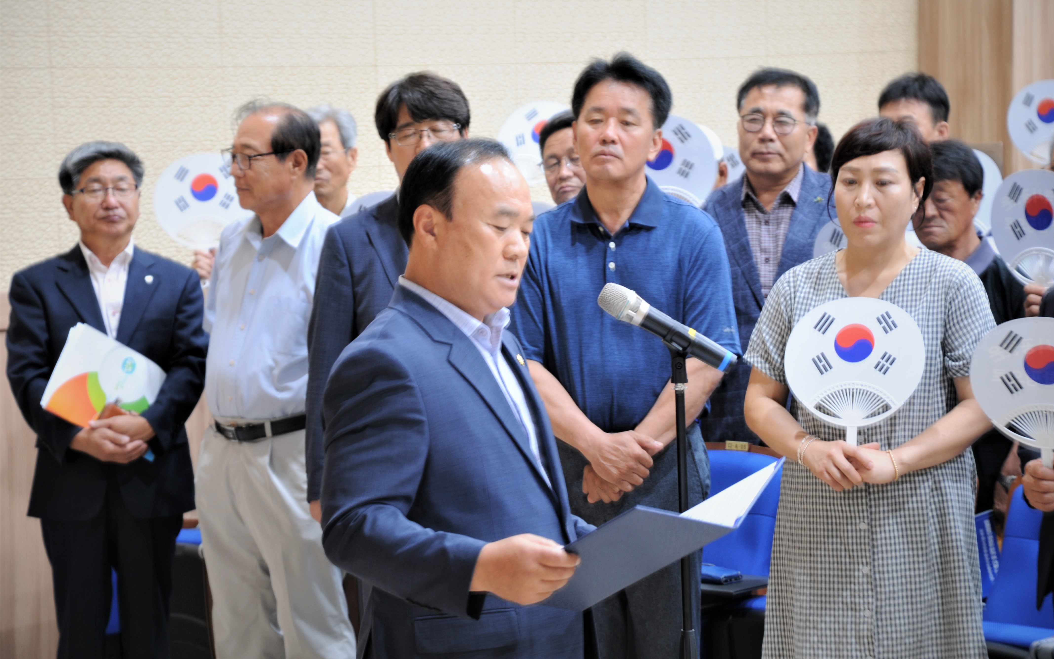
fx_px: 3533
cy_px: 311
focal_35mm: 123
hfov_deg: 17.0
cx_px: 530
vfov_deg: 10.7
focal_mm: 80
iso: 200
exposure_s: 1/3
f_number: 5.3
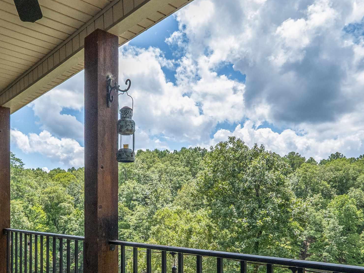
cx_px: 141
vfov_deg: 45.2
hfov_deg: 59.3
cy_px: 204
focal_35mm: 30
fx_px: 315
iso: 800
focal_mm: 10
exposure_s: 1/800
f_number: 8
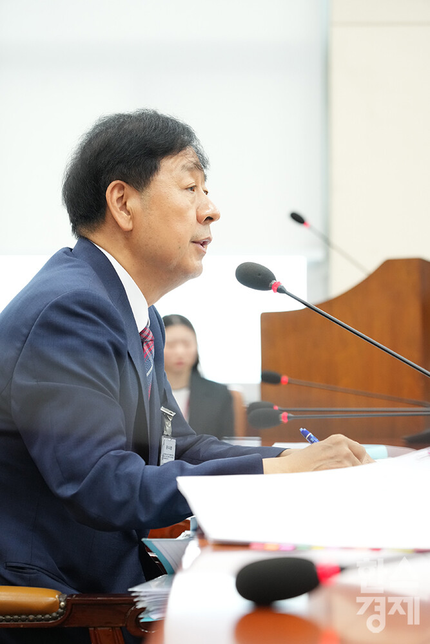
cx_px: 215
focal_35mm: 101
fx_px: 1809
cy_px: 322
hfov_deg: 13.6
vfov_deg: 20.2
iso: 3200
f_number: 5
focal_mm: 101
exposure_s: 1/160
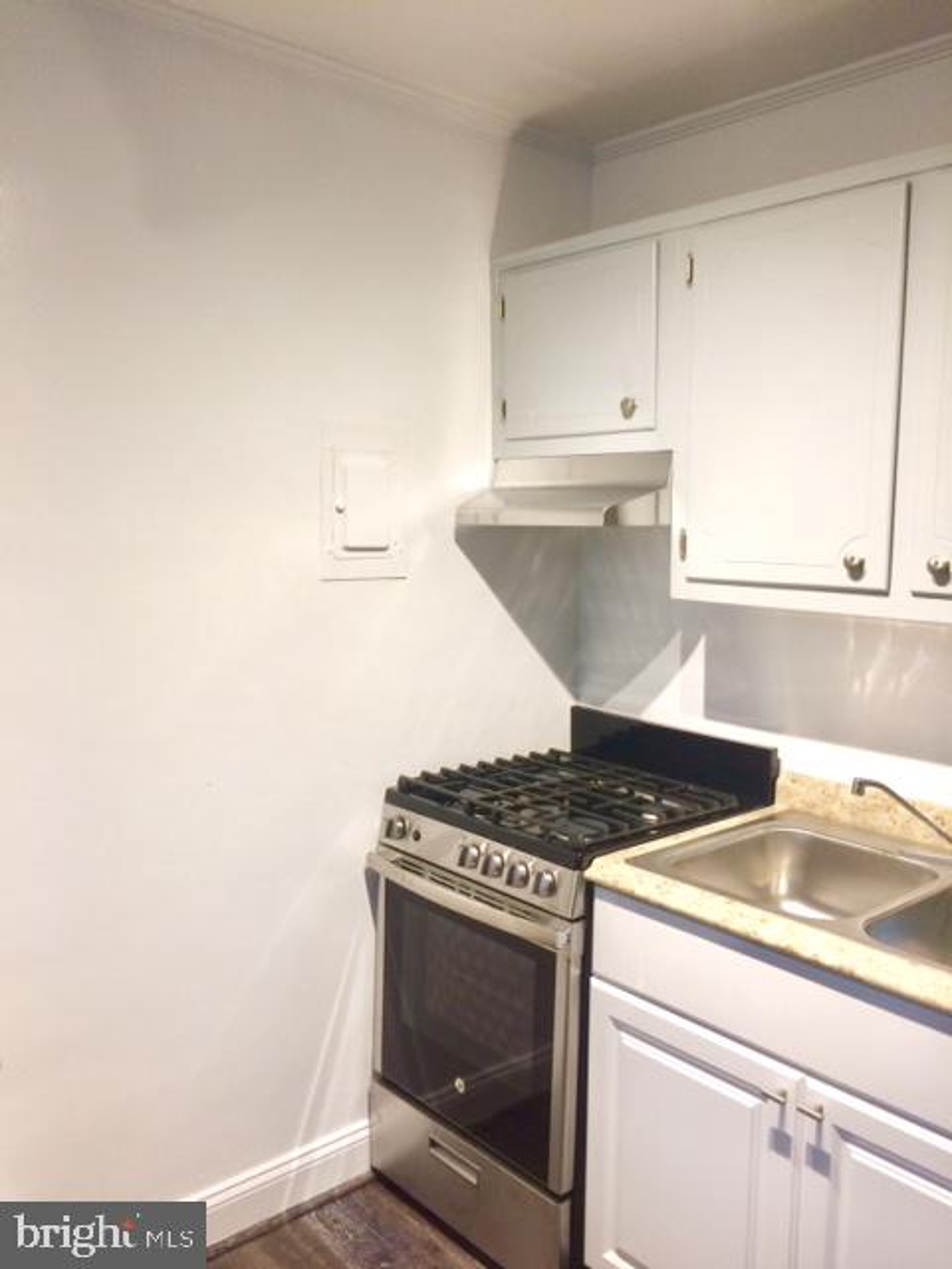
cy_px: 634
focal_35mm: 29
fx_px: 1063
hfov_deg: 48.2
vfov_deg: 61.7
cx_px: 476
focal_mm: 4.15
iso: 100
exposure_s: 1/33
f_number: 2.2
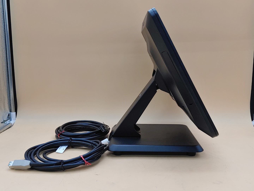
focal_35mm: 41
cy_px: 96
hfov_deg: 45.8
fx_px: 301
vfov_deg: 35.1
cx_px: 127
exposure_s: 1/103
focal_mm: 4.36
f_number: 1.8
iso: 50
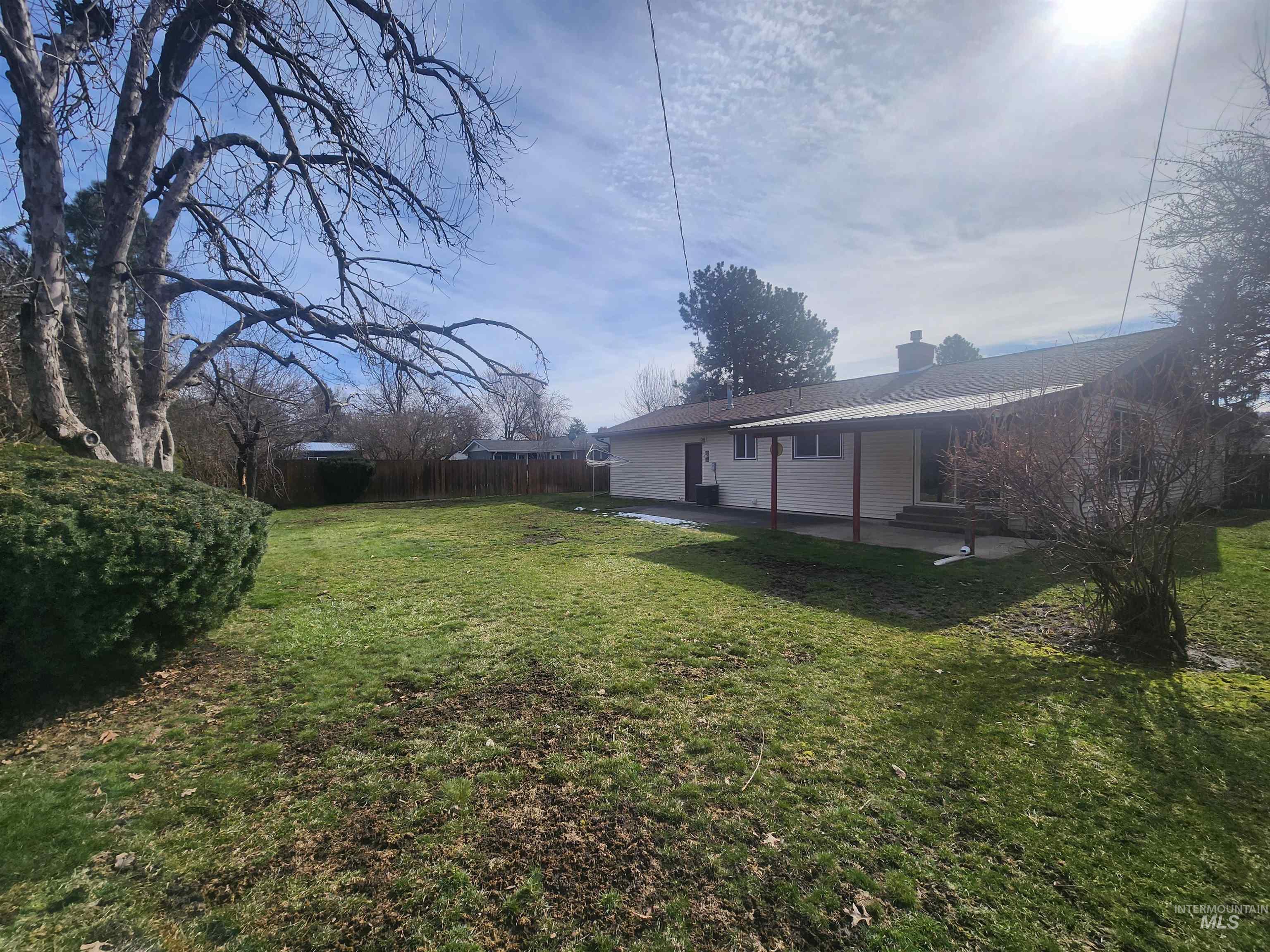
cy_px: 476
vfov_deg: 89.9
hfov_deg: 106.2
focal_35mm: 13
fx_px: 477
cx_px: 635
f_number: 2.2
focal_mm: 2.2
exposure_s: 1/2723
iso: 50
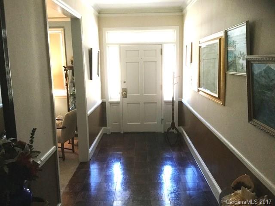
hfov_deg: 58.4
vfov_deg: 45.4
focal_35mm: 31
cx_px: 138
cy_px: 103
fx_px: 246
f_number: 2.4
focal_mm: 3.3
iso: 160
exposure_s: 1/30
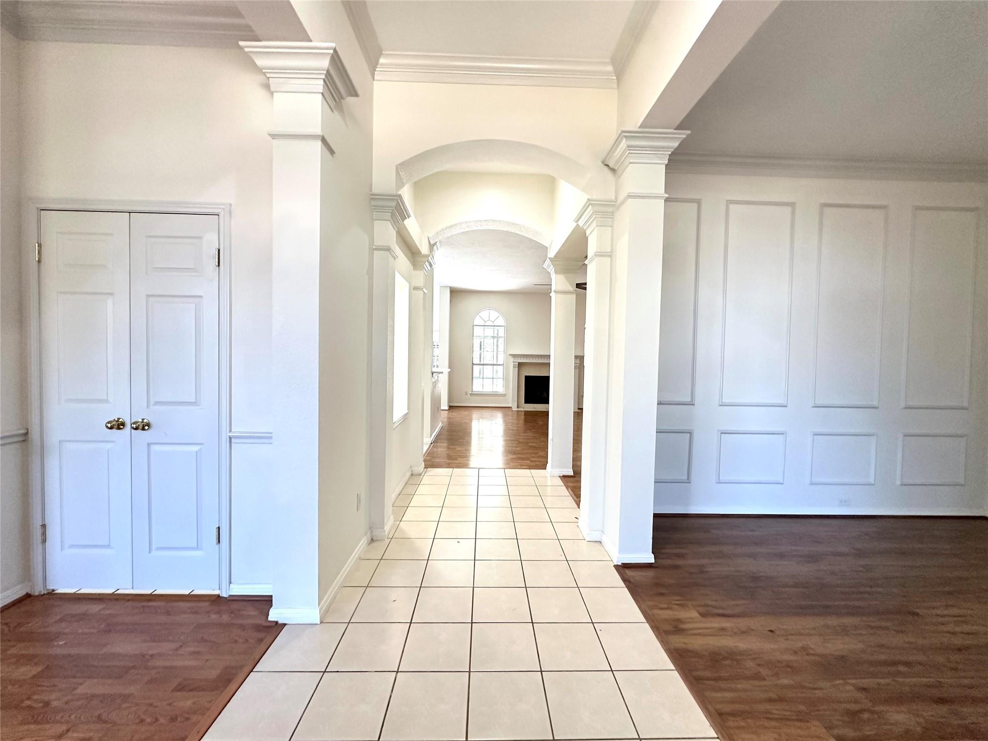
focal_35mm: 14
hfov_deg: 102.1
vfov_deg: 85.7
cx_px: 494
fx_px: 400
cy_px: 370
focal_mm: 2.22
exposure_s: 1/120
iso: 250
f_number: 2.2
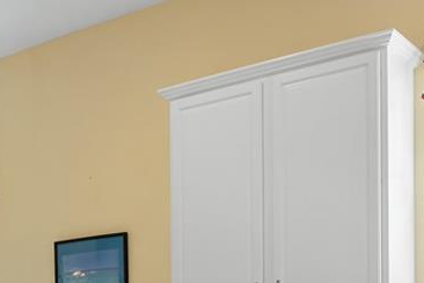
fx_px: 824
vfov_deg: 18.3
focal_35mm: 70
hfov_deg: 28.7
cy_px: 358
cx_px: 162
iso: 400
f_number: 8
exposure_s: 1/20
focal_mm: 16
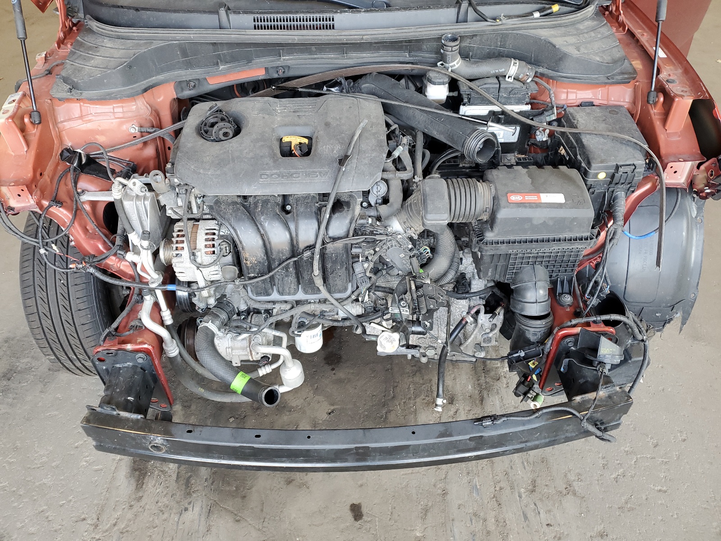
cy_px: 270
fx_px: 542
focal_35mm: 26
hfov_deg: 67.3
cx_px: 360
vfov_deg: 53.1
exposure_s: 1/60.2
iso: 76
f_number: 1.5
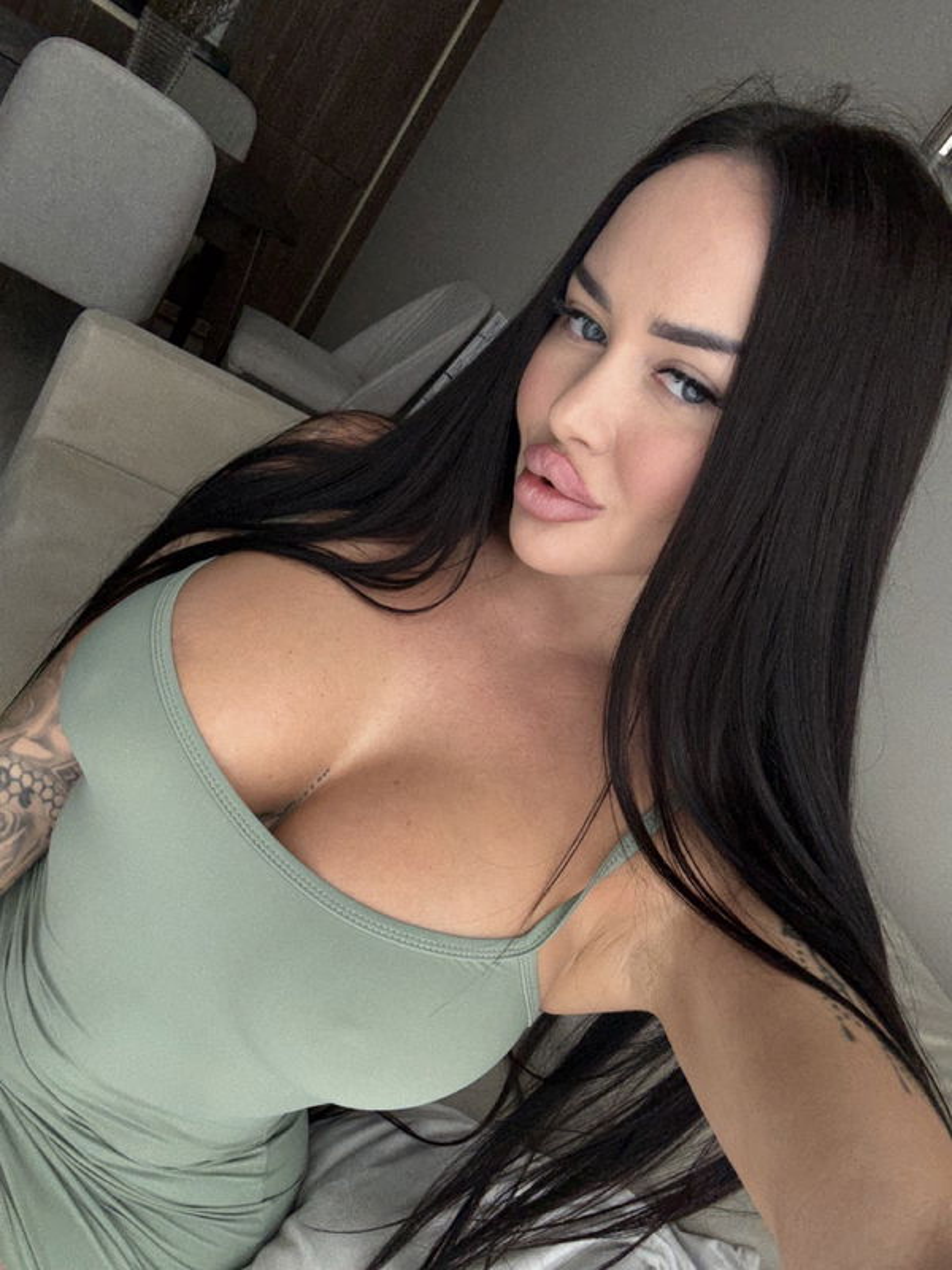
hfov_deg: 58.9
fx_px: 843
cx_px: 476
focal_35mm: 23
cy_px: 635
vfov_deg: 73.9
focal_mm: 2.69
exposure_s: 1/60
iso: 125
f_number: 1.9
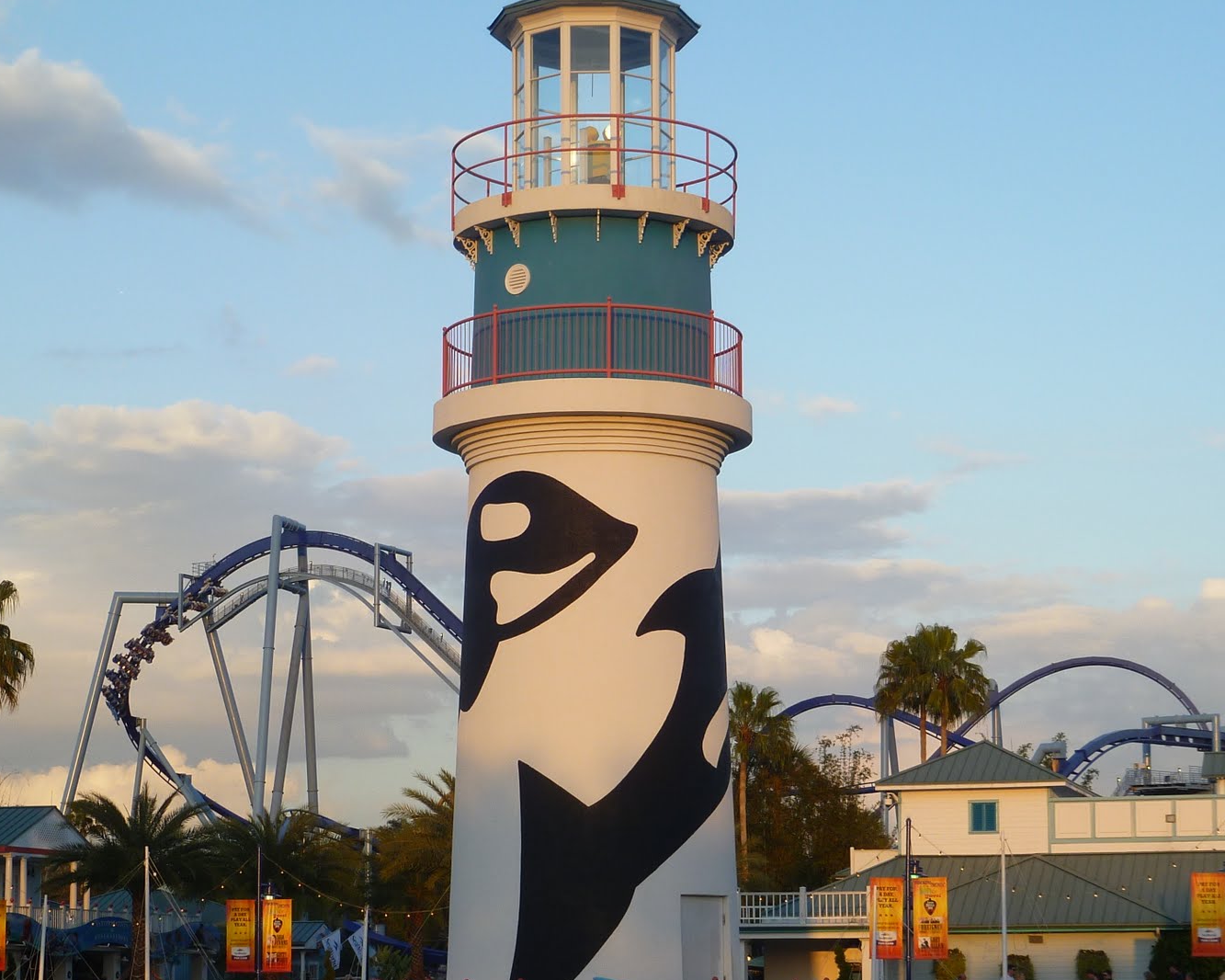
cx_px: 593
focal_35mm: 81
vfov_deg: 18.9
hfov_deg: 23.6
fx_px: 2936
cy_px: 632
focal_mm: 9.6
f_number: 4
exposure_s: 1/160
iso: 80
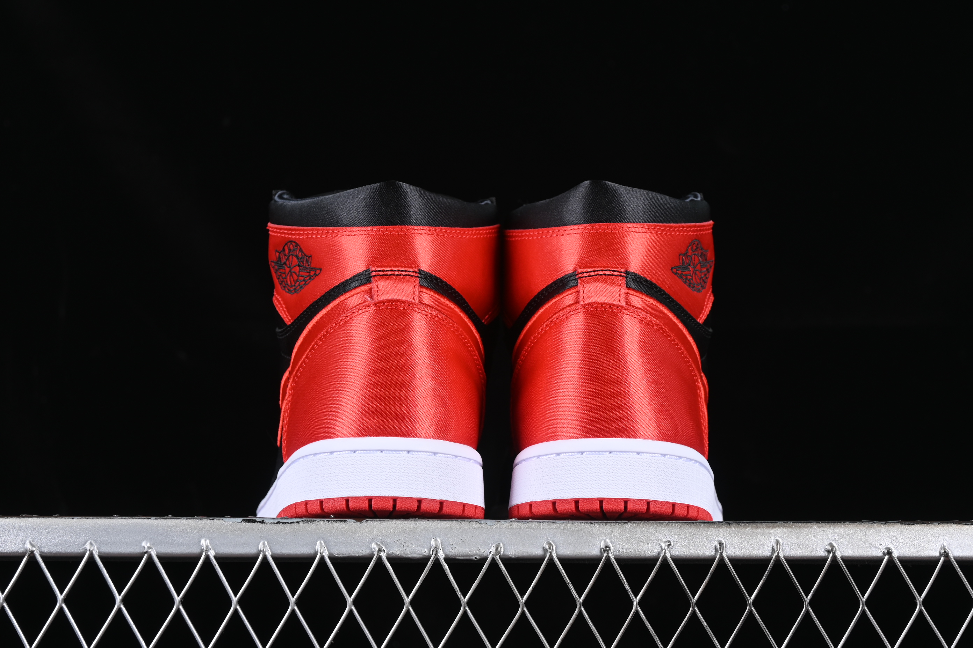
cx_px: 486
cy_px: 324
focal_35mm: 75
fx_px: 2027
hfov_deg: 27.0
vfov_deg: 18.2
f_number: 7.1
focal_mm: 50
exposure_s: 1/60
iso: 160
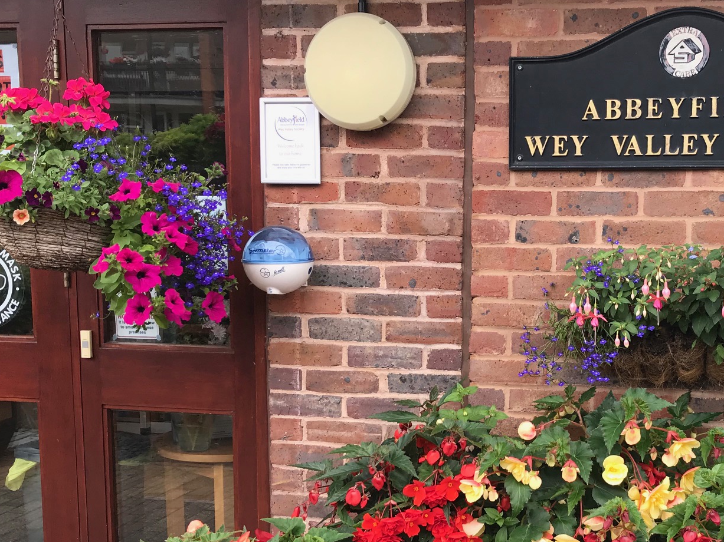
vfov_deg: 31.4
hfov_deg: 40.5
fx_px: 962
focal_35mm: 46
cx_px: 510
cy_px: 336
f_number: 1.8
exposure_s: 1/281
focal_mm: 3.99
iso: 20
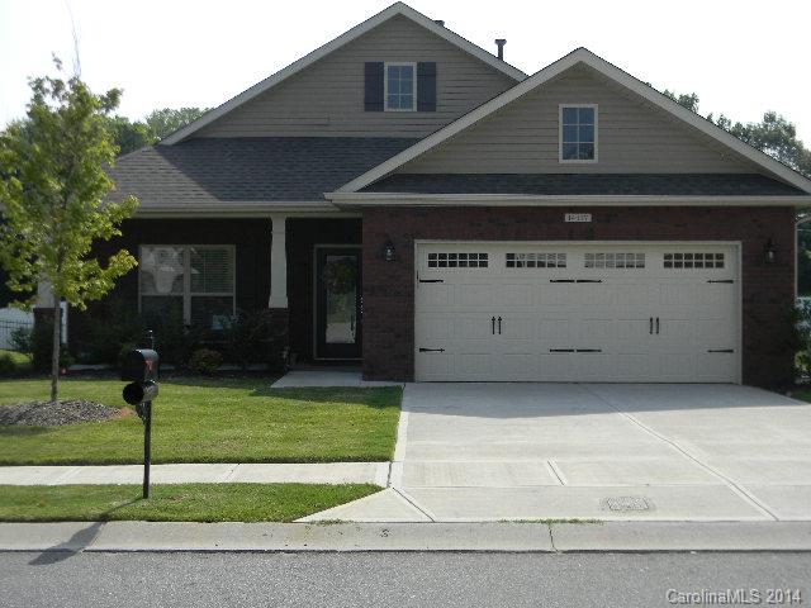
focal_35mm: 47
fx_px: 1101
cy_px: 304
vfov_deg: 30.9
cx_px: 406
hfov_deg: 40.4
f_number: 3.9
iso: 80
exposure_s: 1/678
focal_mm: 8.6
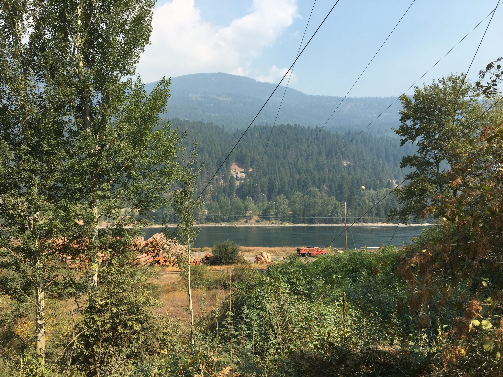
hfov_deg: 61.7
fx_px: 421
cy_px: 188
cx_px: 252
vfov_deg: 48.2
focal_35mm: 29
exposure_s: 1/1326
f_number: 2.2
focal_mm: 4.15
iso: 25
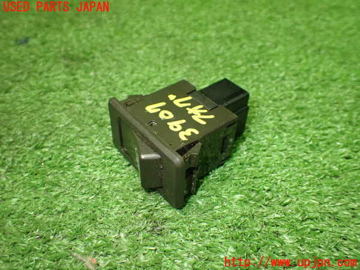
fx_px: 333
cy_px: 135
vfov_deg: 44.2
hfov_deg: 56.8
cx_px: 180
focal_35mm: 32
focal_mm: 5.79
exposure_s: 1/125
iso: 800
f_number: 2.4
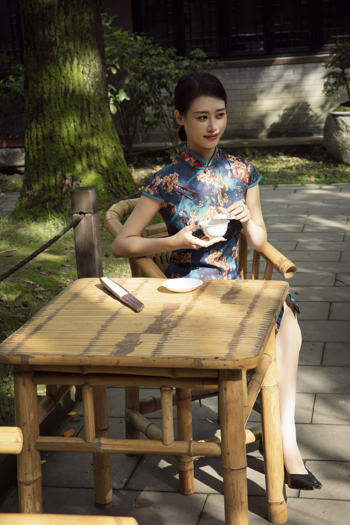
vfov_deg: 29.2
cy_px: 262
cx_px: 175
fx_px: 1006
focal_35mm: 69
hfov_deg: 19.7
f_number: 9
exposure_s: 1/160
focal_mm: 70
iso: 500
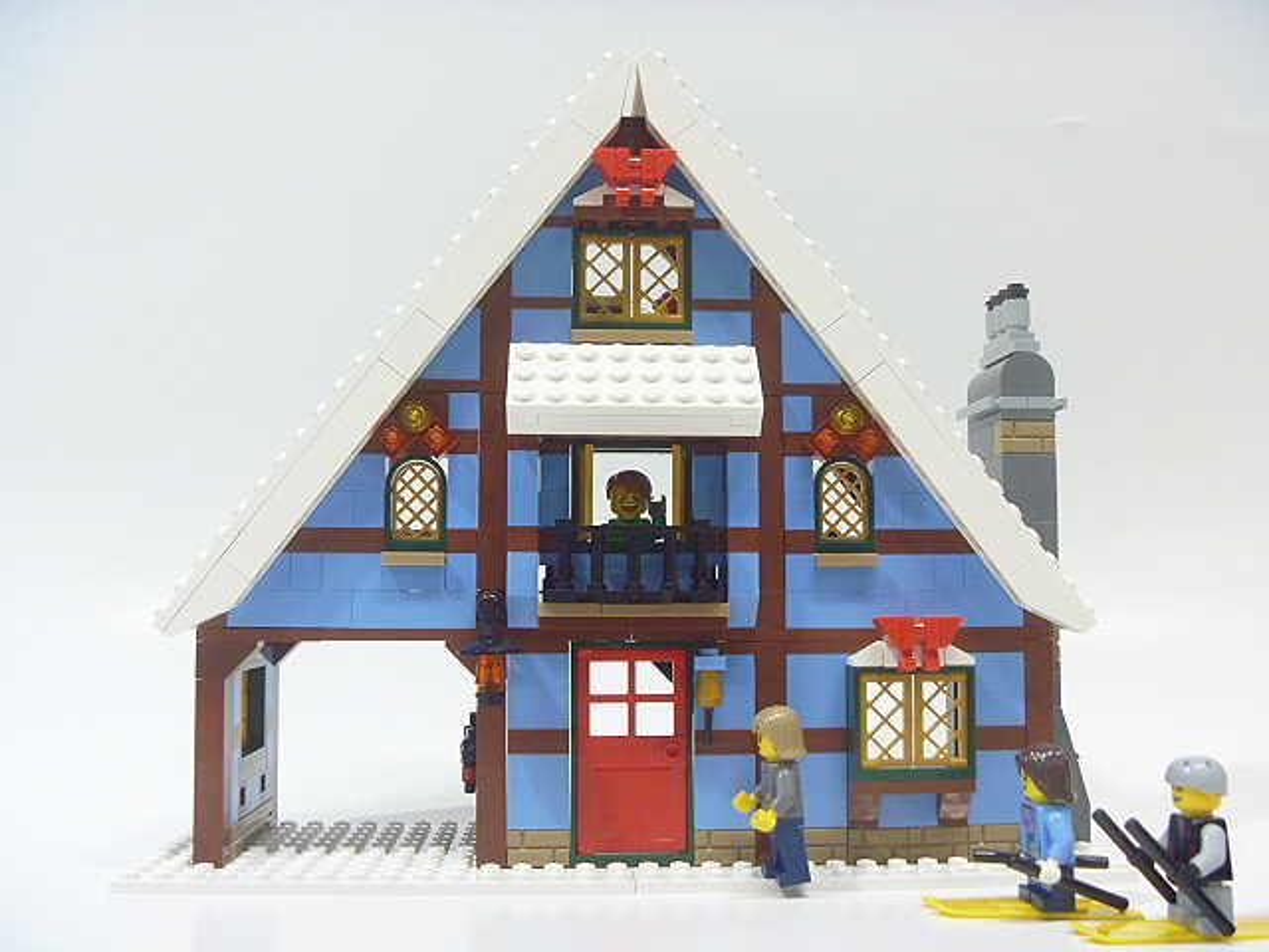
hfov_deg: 52.6
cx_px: 634
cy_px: 476
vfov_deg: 40.7
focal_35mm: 35
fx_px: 1283
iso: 400
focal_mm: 6.3
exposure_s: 1/15
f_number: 3.5
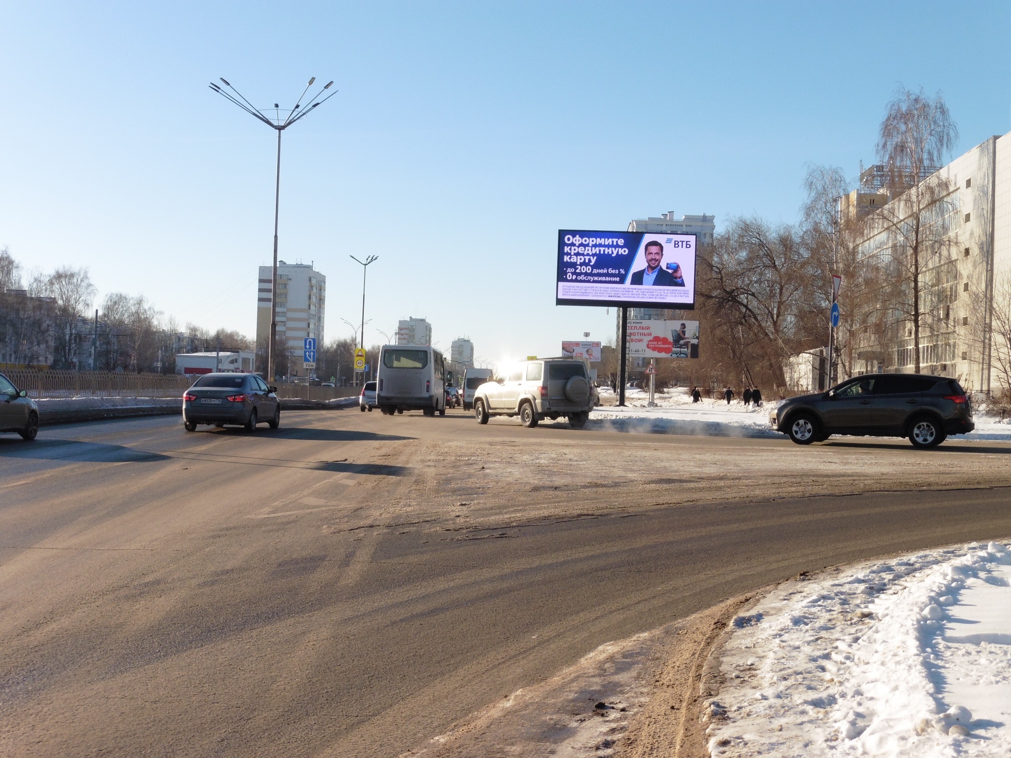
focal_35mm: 44
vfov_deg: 32.9
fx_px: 1285
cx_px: 506
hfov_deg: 42.9
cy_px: 379
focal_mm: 7.9
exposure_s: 1/800
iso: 100
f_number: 5
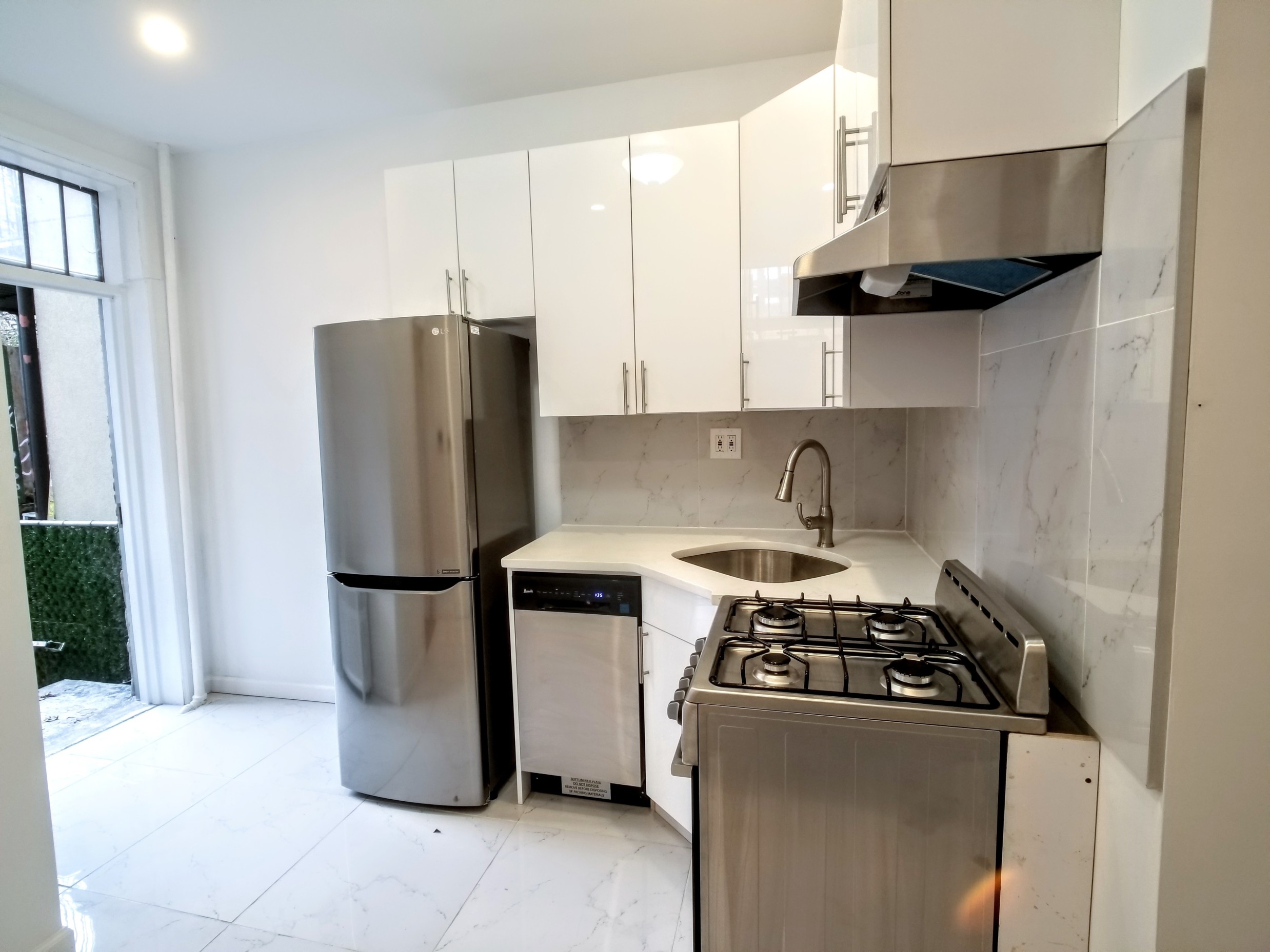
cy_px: 476
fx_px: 954
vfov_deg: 53.1
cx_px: 635
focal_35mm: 26
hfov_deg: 67.3
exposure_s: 1/60
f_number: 1.7
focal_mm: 4.3
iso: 80
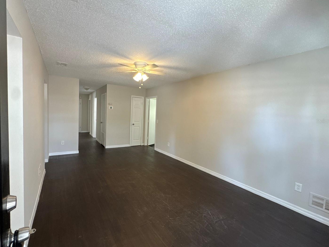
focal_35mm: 16
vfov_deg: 78.1
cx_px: 151
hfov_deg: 94.3
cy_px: 121
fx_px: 152
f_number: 2.2
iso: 400
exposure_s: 1/60
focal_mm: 2.22
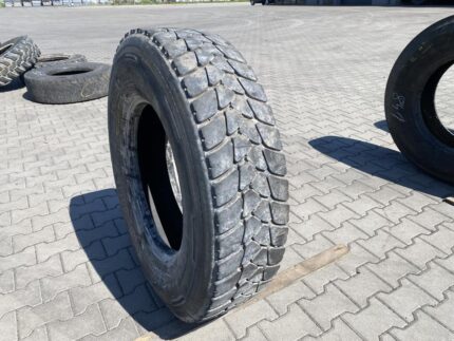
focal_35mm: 26
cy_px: 170
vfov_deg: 53.1
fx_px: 341
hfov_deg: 67.3
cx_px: 227
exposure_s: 1/1996
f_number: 1.8
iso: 32
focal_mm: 4.25
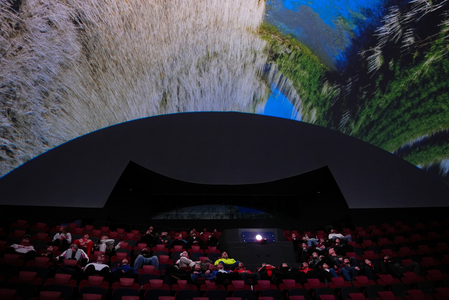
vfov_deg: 49.5
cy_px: 145
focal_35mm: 26
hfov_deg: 69.4
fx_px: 324
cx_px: 232
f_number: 1.8
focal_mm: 24
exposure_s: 1/25
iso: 2500
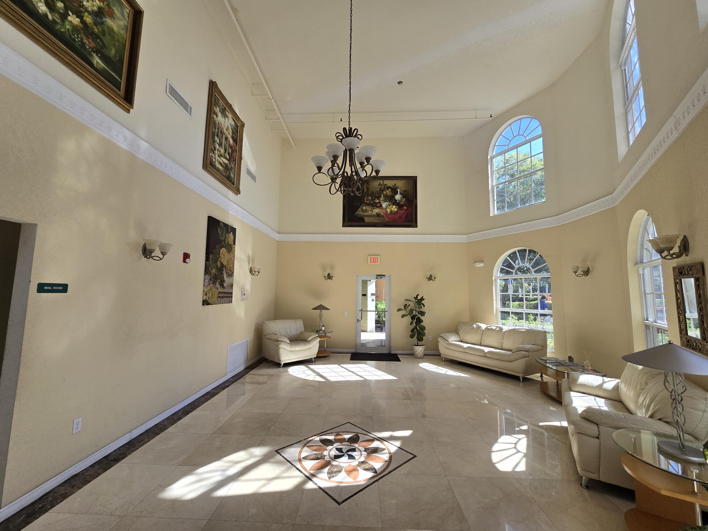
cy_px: 266
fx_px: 266
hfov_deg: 106.2
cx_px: 354
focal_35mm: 13
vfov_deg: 89.9
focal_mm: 2.2
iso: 50
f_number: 2.2
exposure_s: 1/202
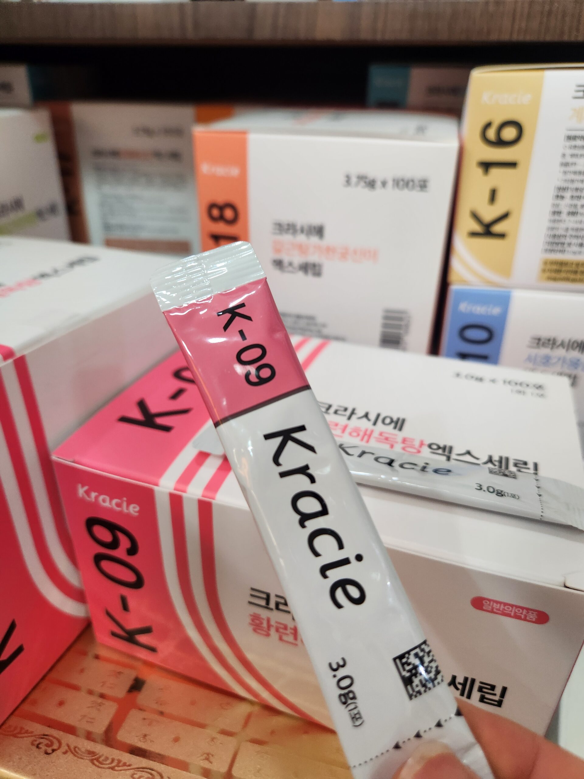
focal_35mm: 23
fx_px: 517
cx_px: 292
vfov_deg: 73.9
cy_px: 390
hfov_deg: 58.9
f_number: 1.8
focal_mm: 5.4
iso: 200
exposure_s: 1/120
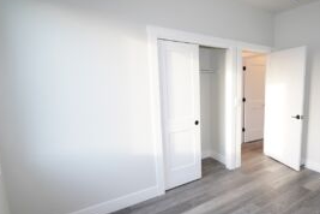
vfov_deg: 59.5
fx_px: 187
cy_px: 111
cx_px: 223
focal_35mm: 21
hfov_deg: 77.5
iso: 640
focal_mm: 14
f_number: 4
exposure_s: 1/160
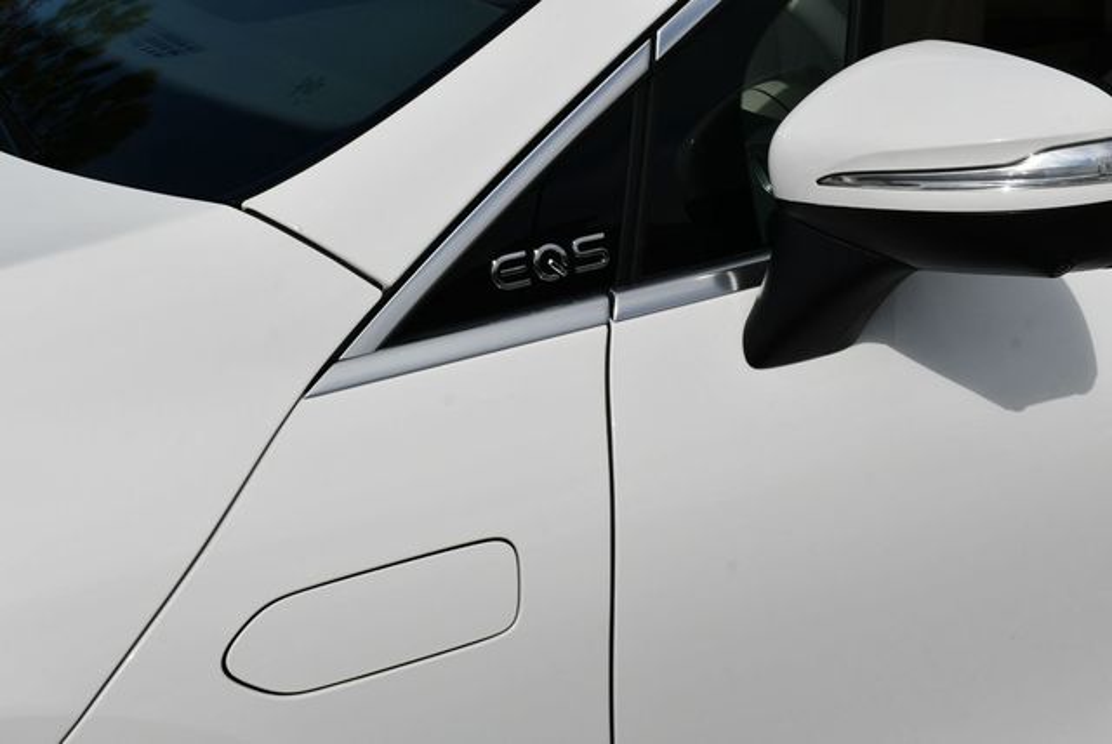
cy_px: 372
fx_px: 1793
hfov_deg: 34.5
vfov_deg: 23.4
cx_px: 556
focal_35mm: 58
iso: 100
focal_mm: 29
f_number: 11
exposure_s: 1/500
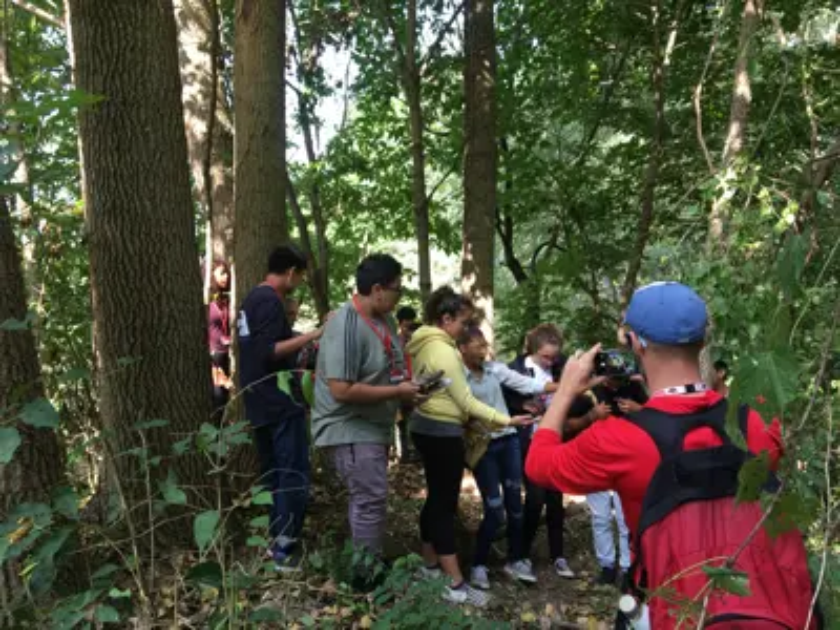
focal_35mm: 29
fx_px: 704
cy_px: 315
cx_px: 420
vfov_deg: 48.2
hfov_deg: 61.7
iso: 25
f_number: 2.2
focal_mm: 4.15
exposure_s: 1/60
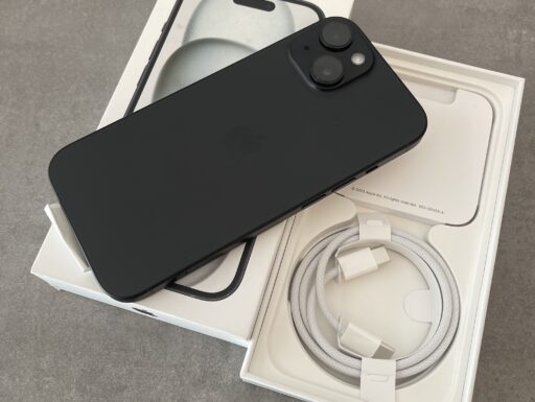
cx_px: 268
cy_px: 201
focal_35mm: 25
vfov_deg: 55.0
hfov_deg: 69.3
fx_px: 387
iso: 125
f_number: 1.6
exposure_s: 1/111
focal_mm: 5.1
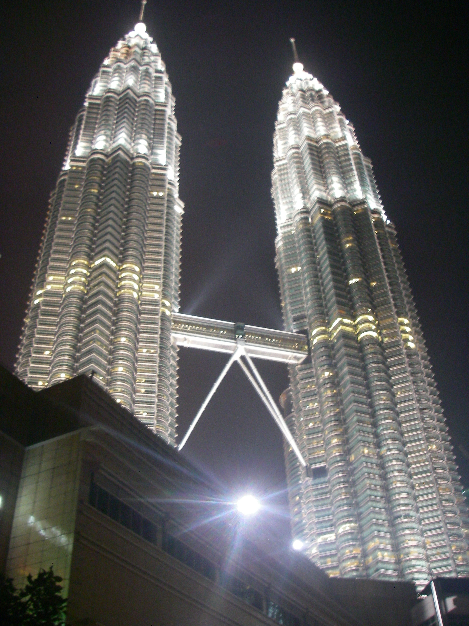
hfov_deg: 37.7
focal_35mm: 38
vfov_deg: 49.0
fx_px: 686
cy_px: 313
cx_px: 234
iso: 320
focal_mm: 6.3
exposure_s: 1/4
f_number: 3.3
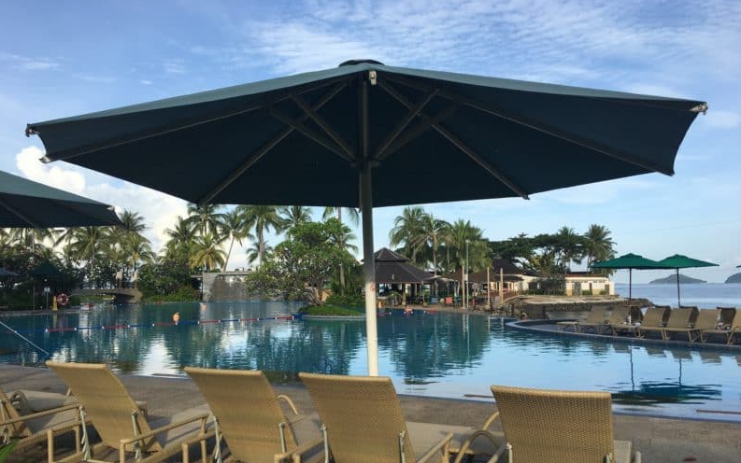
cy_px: 270
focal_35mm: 31
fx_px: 626
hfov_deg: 61.2
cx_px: 371
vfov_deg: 40.5
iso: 25
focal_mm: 4.15
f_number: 2.2
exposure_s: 1/1282
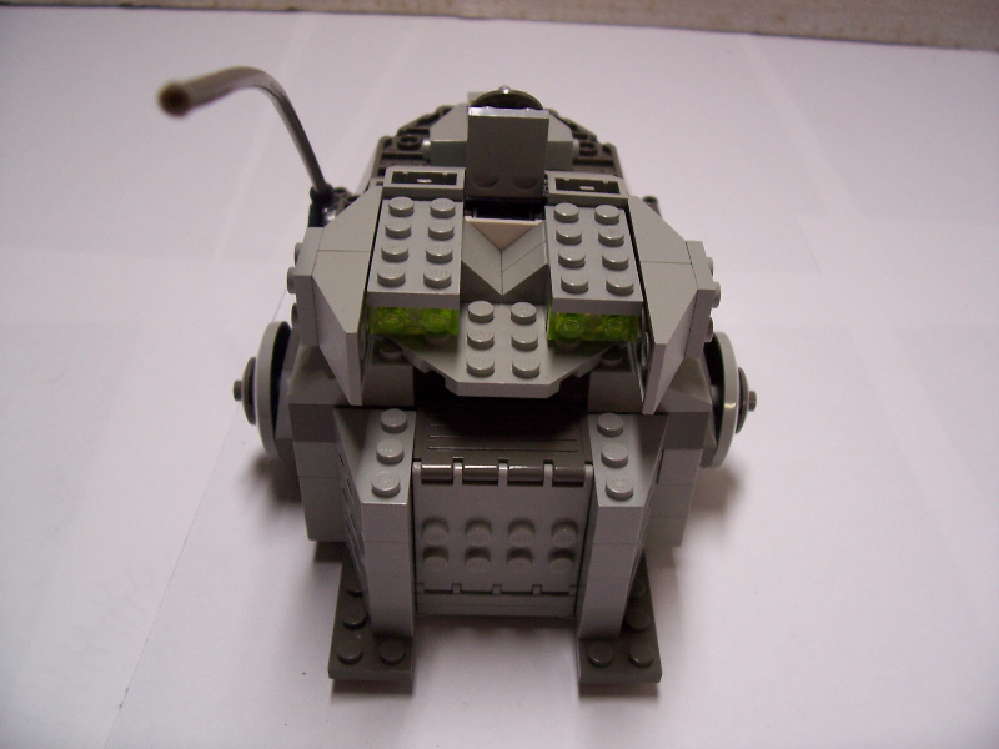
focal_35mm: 34
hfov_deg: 54.0
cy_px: 374
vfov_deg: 41.8
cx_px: 500
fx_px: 981
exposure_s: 1/30
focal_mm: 5.6
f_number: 2.7
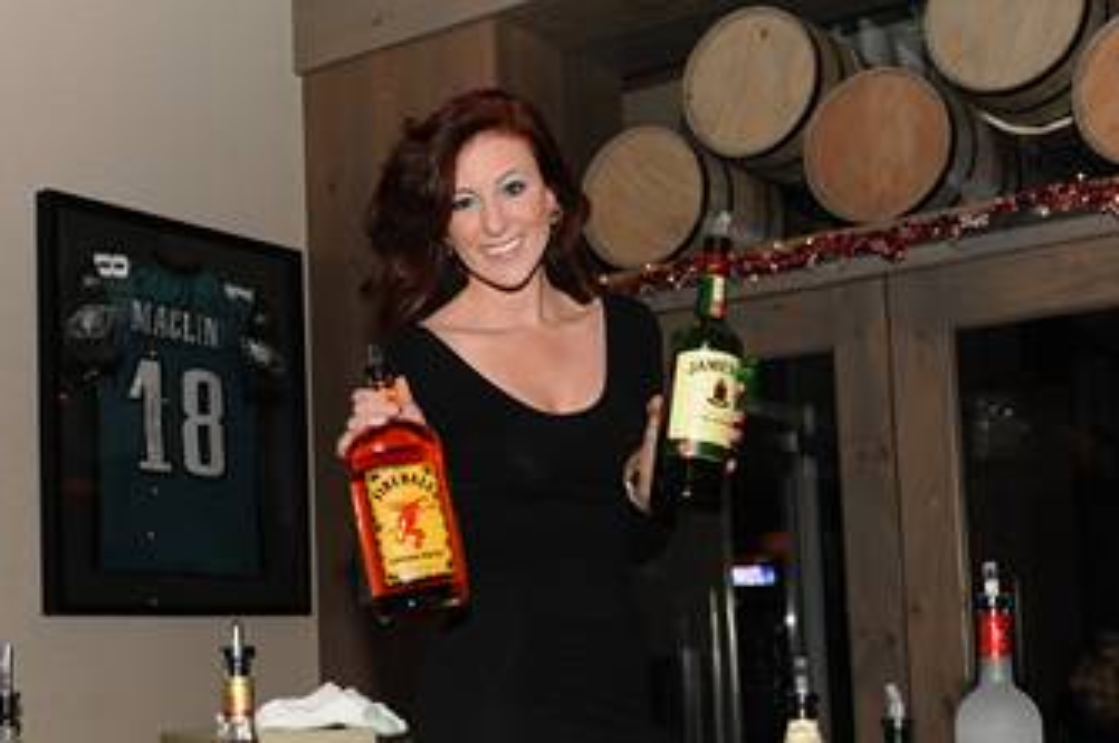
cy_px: 502
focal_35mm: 56
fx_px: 1739
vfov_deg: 24.0
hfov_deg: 35.6
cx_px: 489
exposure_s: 1/250
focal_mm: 34
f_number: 4.8
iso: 800
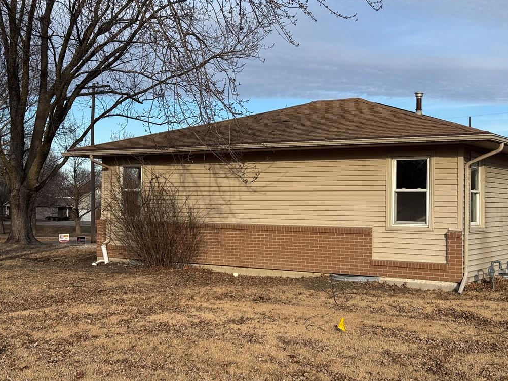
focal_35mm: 49
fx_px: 719
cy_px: 192
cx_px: 256
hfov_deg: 38.9
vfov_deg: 29.7
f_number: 1.78
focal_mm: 6.76
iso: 64
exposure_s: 1/2833
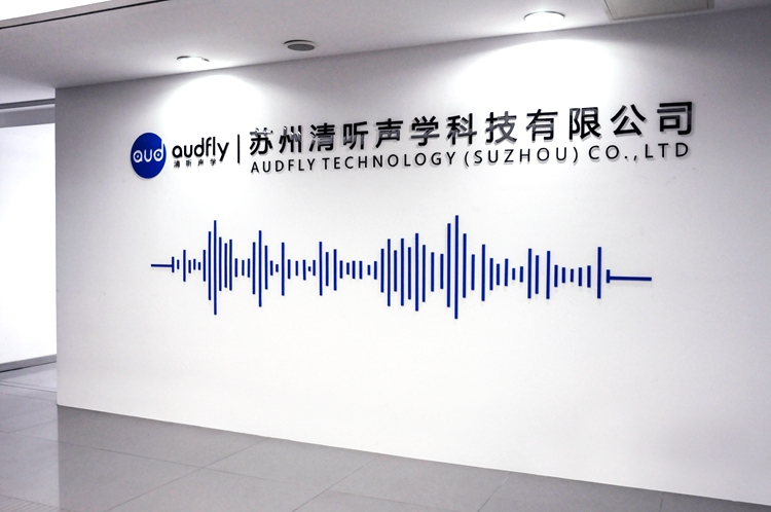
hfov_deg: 59.6
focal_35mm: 32
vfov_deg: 41.6
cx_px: 386
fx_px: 674
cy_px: 256
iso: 1250
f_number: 4.8
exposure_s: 1/90
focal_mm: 21
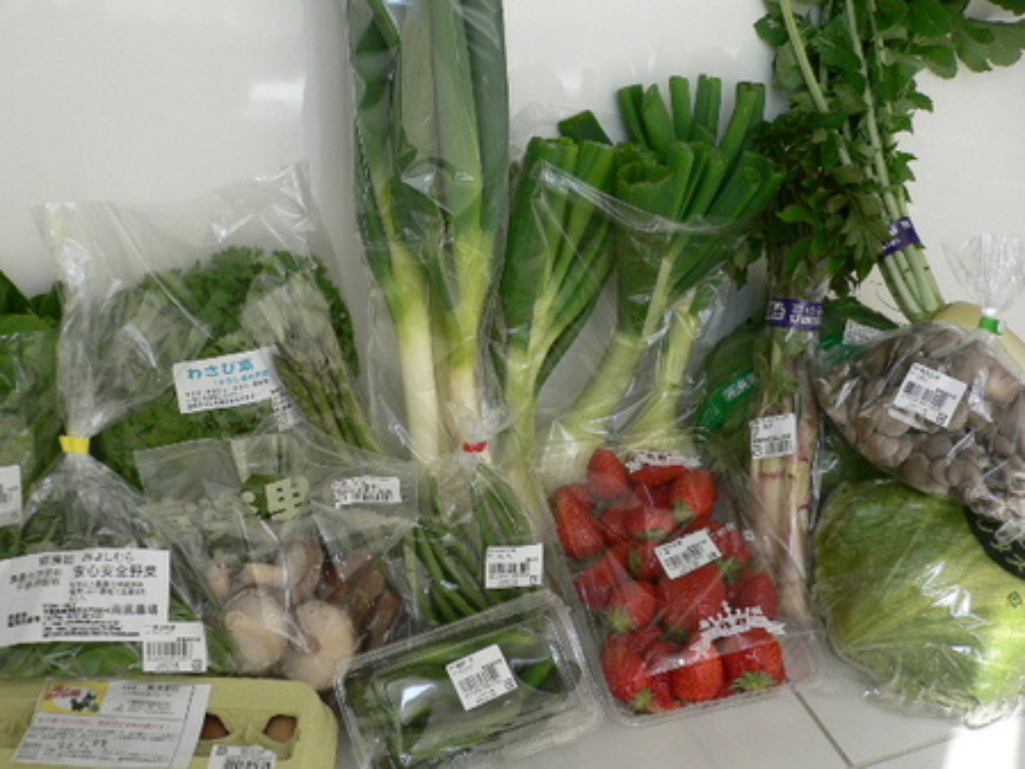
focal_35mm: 39
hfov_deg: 47.8
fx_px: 1155
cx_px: 466
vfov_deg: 36.8
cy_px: 410
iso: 100
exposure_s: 1/100
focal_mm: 5.8
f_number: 2.8
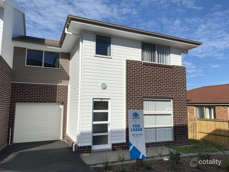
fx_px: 172
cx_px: 114
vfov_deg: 53.1
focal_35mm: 26
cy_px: 86
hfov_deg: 67.3
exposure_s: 1/1076
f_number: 1.8
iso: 25
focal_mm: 4.25
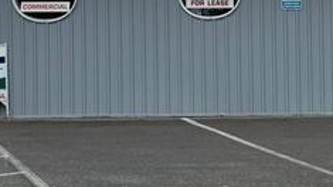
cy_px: -10
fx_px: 1006
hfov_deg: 18.4
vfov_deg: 10.5
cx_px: 320
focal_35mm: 114
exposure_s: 1/1156
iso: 80
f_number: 1.78
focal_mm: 6.76
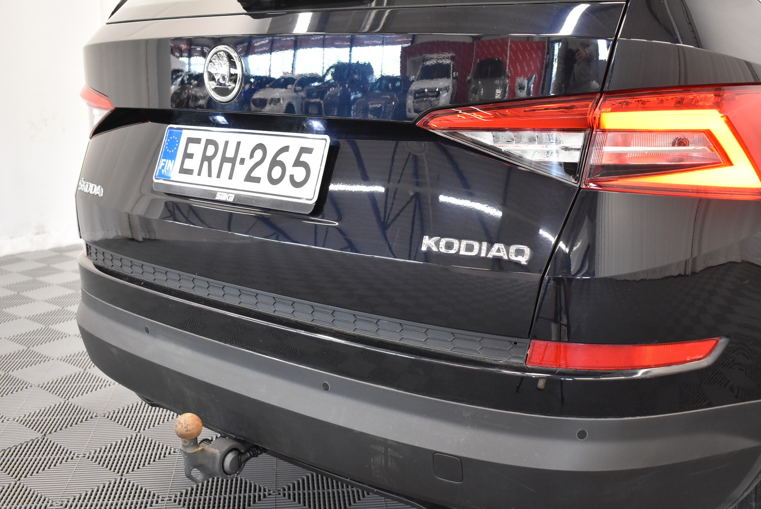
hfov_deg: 47.9
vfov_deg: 33.1
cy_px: 254
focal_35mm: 40
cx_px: 380
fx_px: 857
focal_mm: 27
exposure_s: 1/40
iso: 2000
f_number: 4
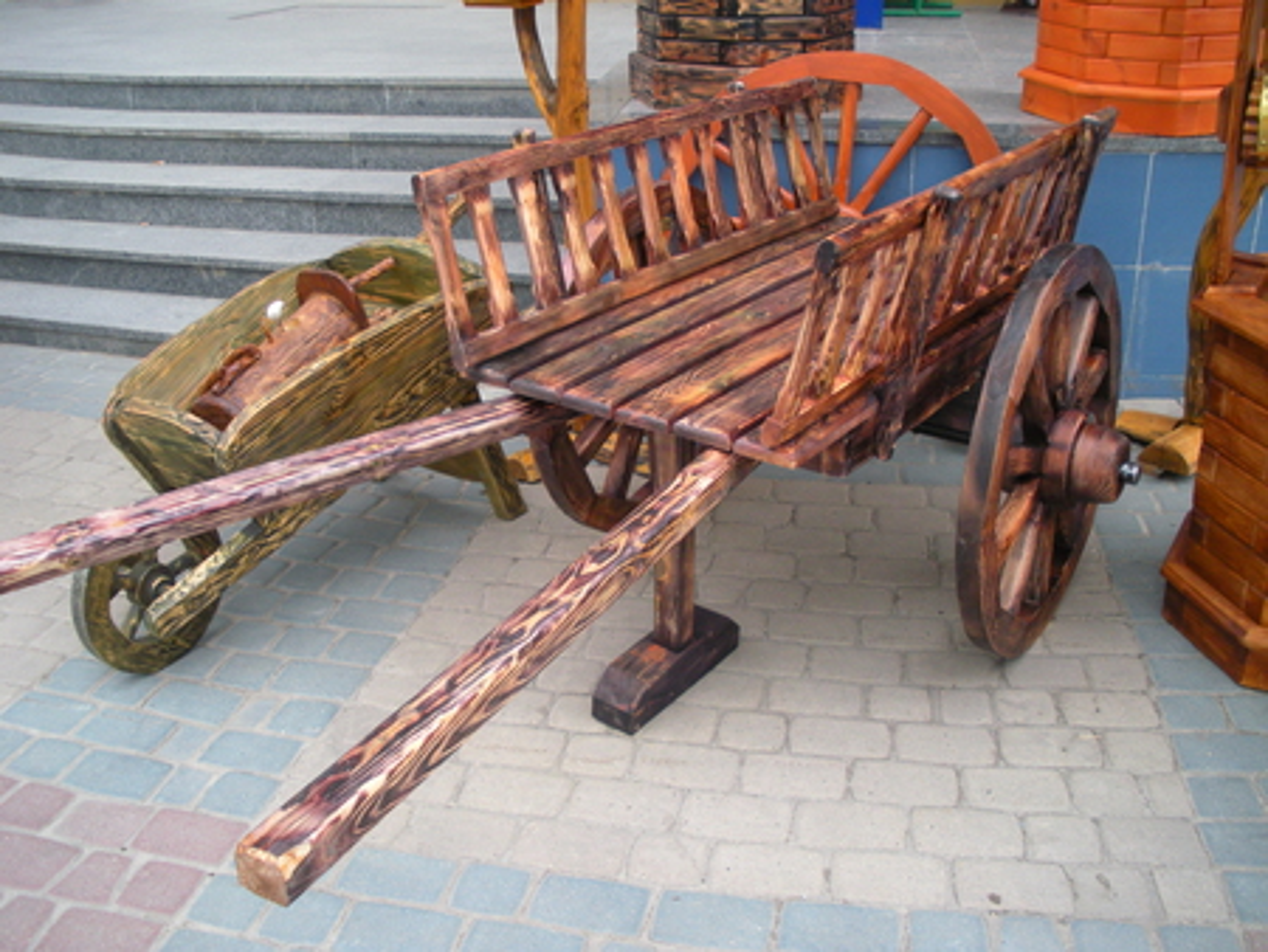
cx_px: 634
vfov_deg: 39.7
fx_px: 1319
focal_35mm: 36
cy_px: 476
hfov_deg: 51.3
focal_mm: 6.3
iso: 160
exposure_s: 1/59.2
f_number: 3.5
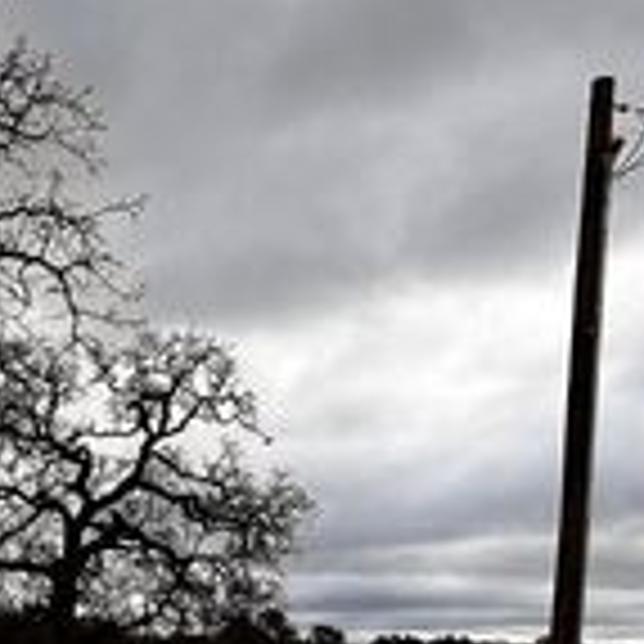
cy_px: 750
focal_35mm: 74
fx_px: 1558
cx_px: -171
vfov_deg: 21.8
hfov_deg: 21.4
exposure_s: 1/756
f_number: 1.78
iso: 80
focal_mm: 6.86
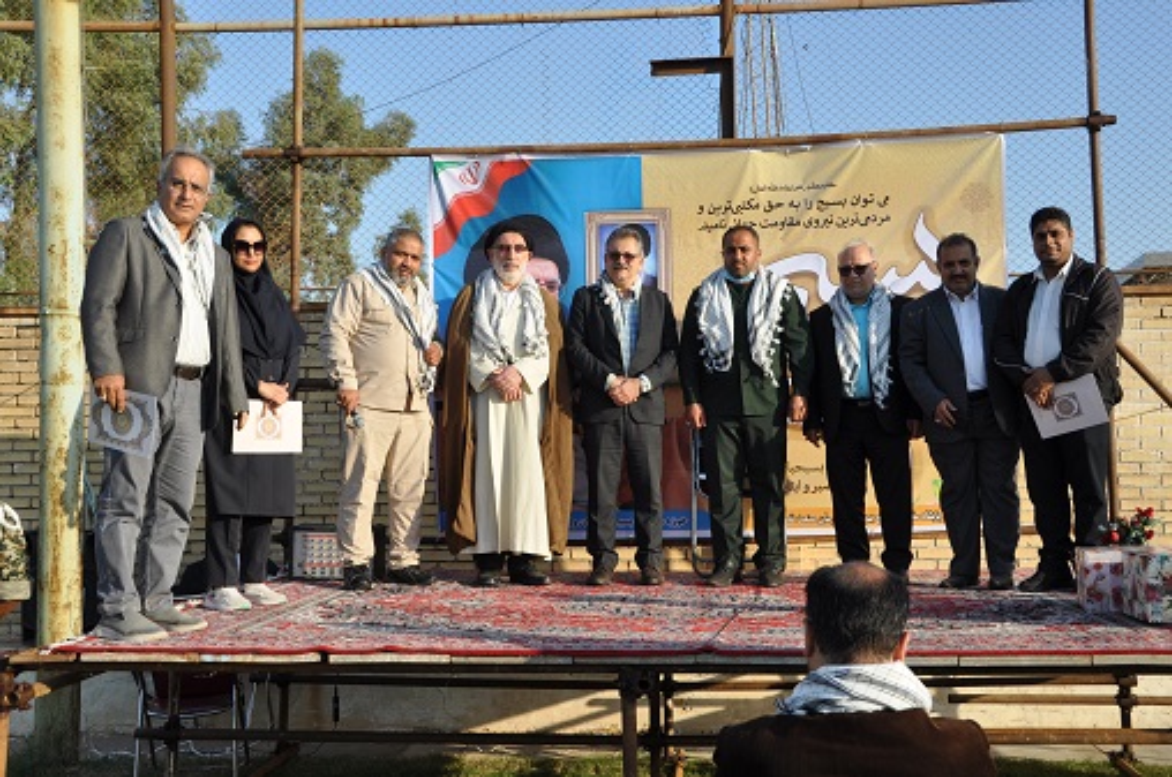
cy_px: 388
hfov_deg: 45.0
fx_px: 1414
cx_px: 586
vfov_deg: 30.7
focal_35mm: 44
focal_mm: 29
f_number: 9
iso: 200
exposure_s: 1/320
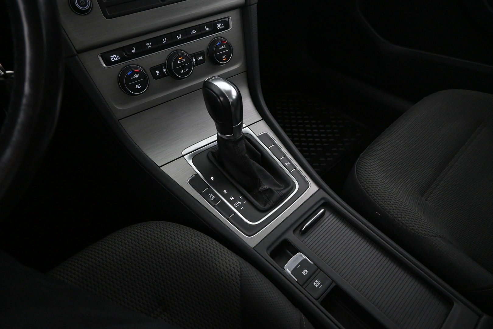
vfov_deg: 53.1
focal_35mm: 24
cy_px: 164
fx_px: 329
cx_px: 246
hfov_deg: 73.7
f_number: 4
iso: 2500
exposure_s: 1/60
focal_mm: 16
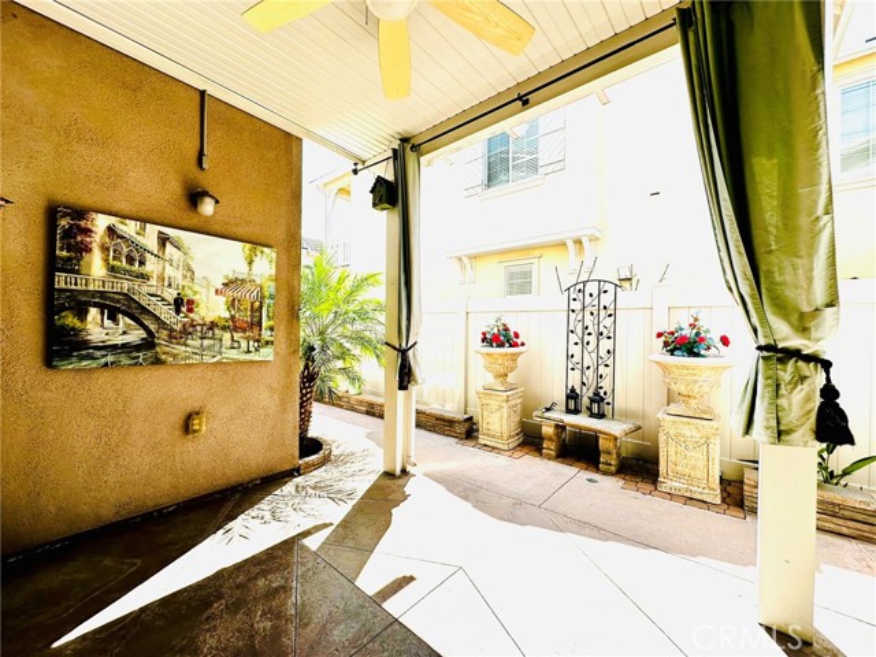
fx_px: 354
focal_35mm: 14
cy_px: 328
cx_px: 438
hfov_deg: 102.1
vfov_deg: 85.7
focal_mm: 2.22
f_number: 2.2
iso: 40
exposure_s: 1/491
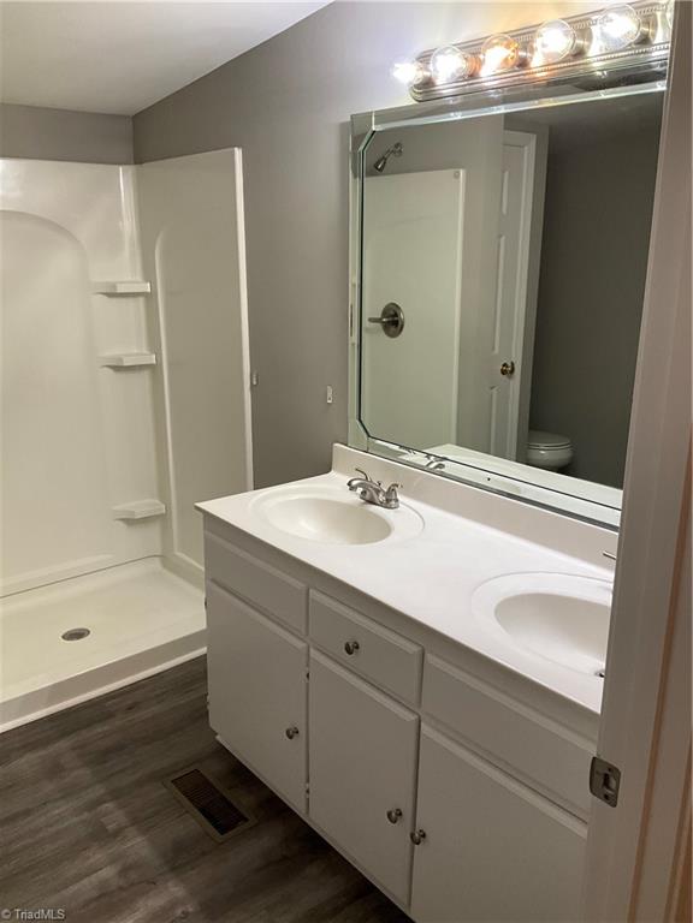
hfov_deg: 48.2
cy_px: 462
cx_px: 346
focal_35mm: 29
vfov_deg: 61.7
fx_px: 774
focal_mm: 3
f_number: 1.8
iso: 80
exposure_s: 1/60
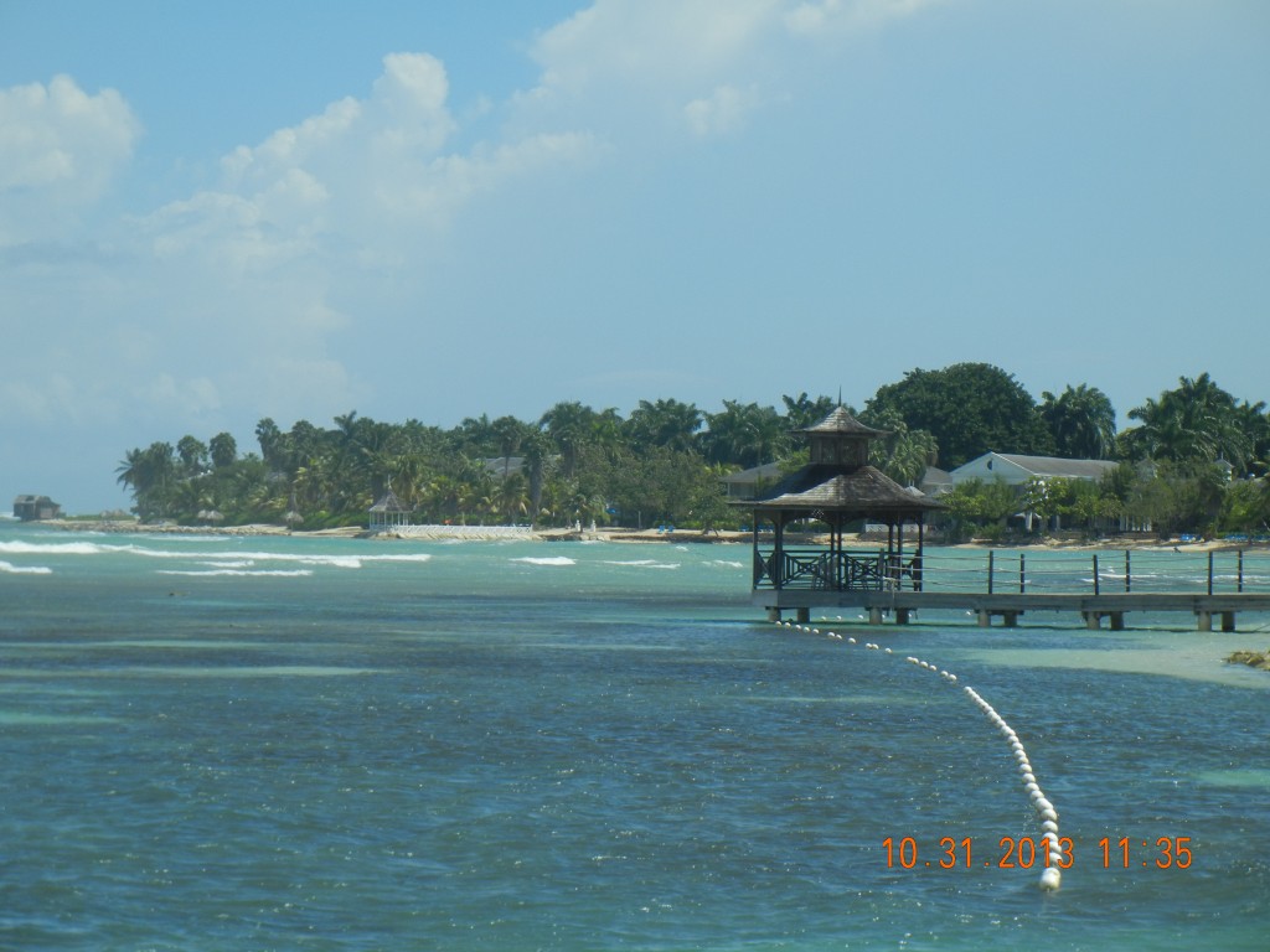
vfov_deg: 11.1
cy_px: 476
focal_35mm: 133
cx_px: 635
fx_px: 4880
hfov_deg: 14.8
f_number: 9.2
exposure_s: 1/360
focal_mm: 24
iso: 160
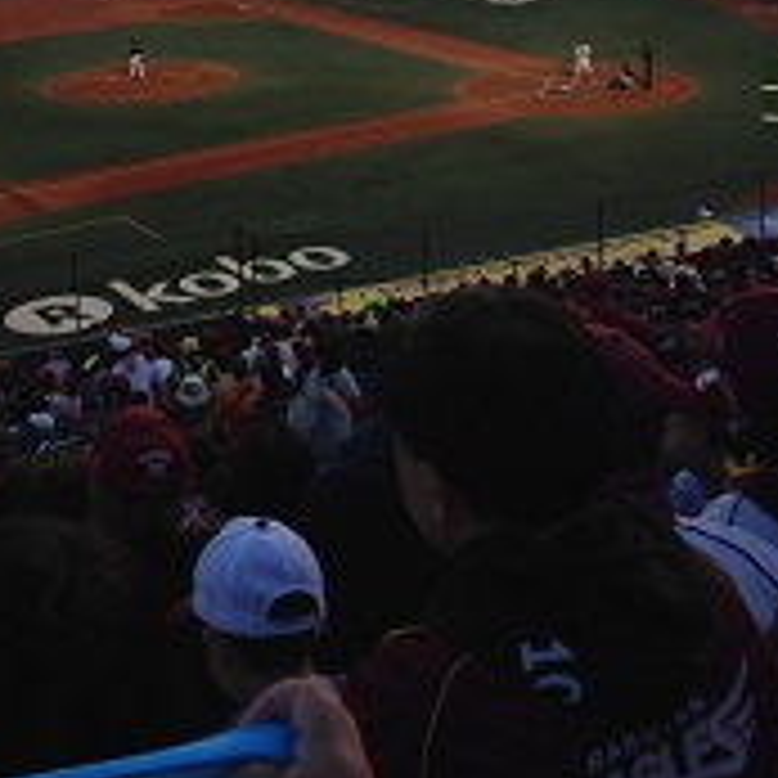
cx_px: 319
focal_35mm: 69
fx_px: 1755
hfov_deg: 25.0
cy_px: -13
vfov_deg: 23.8
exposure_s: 1/278
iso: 50
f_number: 2.4
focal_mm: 4.12
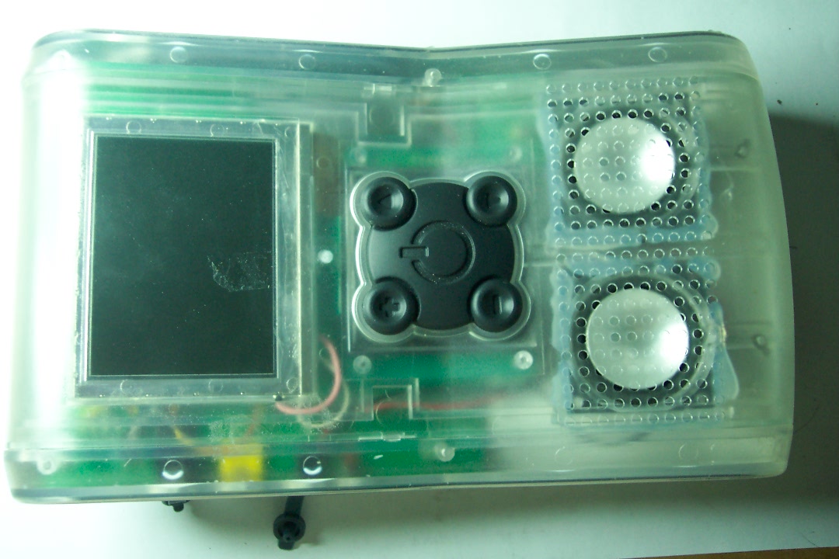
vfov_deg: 35.1
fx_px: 886
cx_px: 420
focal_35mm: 38
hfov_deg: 50.7
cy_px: 280
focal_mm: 8
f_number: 2.8
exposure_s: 1/30
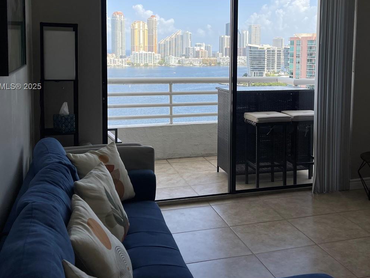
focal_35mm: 42
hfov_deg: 44.6
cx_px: 221
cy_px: 87
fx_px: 449
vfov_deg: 34.0
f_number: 1.6
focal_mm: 5.1
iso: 32
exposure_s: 1/1309
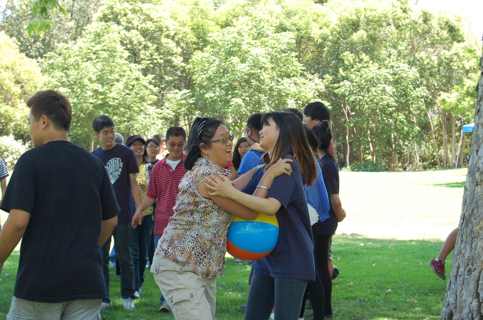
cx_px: 242
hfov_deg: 24.7
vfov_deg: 16.5
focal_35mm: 82
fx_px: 1105
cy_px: 160
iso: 400
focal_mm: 55
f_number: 9
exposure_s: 1/80
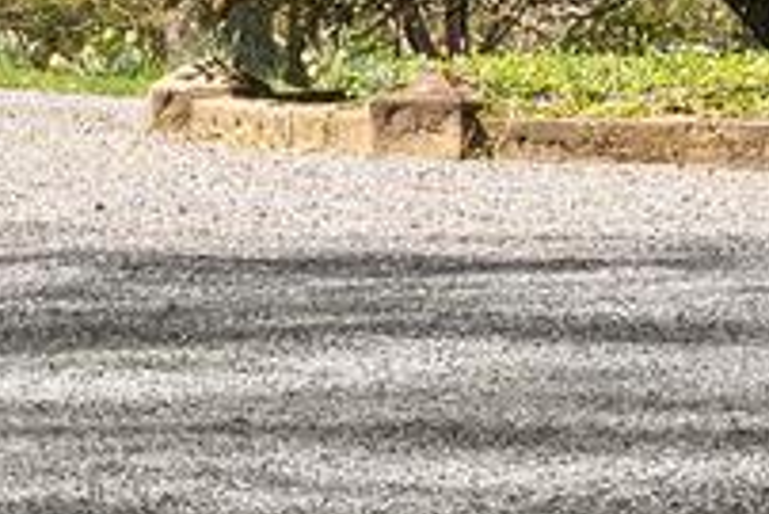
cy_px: -950
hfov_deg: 5.3
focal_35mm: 370
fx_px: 7909
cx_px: -1416
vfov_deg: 3.6
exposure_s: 1/1250
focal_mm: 52
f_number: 8
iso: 640
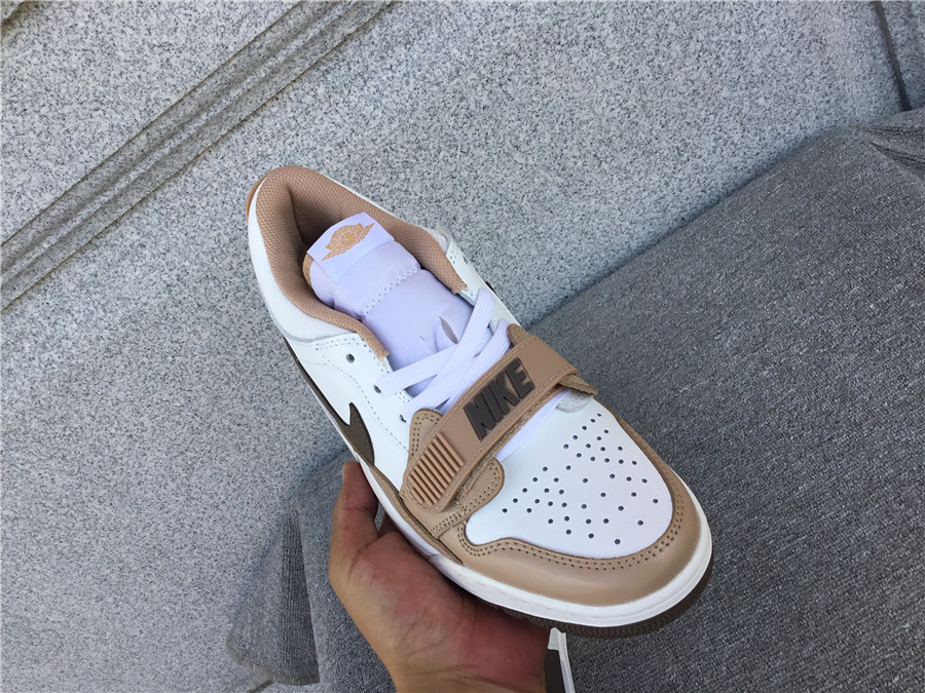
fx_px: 828
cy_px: 346
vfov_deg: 45.4
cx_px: 462
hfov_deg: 58.4
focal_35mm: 31
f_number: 2.4
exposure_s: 1/357
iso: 25
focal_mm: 3.3
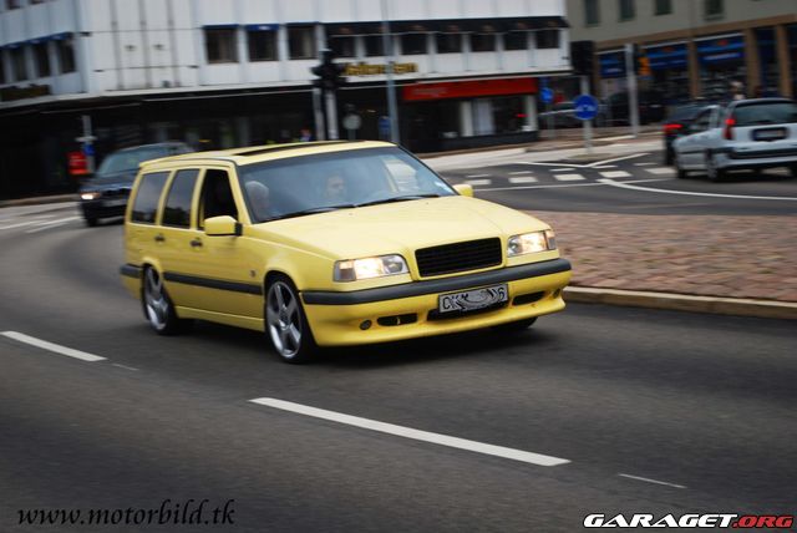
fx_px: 1828
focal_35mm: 82
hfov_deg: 24.6
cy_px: 266
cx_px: 398
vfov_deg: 16.6
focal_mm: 55
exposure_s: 1/125
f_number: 5.6
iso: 140
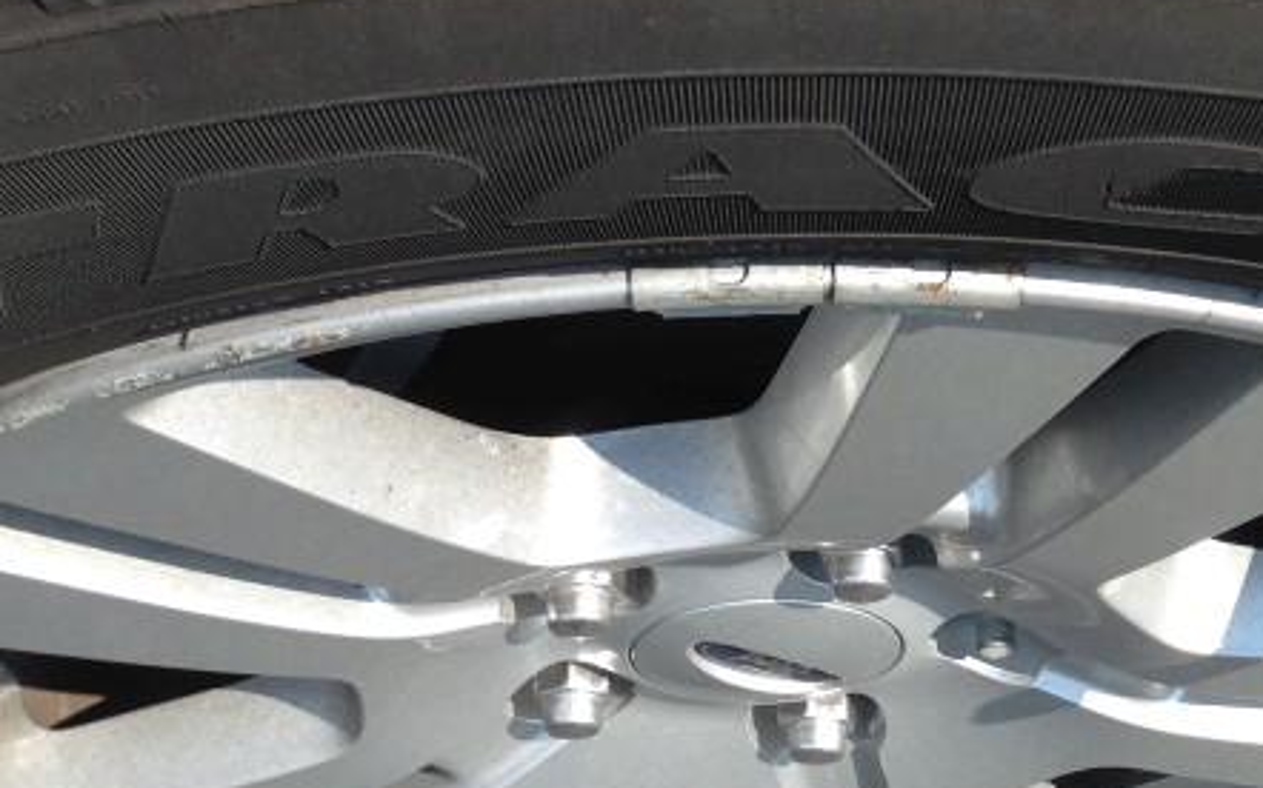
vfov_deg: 16.0
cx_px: 914
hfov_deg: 25.3
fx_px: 2787
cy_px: 191
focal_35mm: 81
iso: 50
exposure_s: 1/686
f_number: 2.4
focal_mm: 4.12
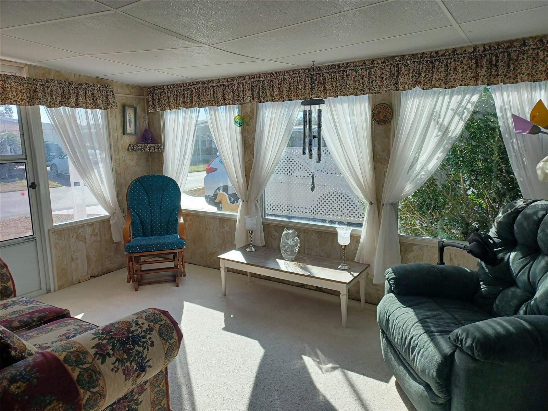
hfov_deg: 69.4
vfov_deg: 54.9
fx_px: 396
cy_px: 206
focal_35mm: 25
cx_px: 274
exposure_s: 1/145
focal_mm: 4.6
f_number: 1.8
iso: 32
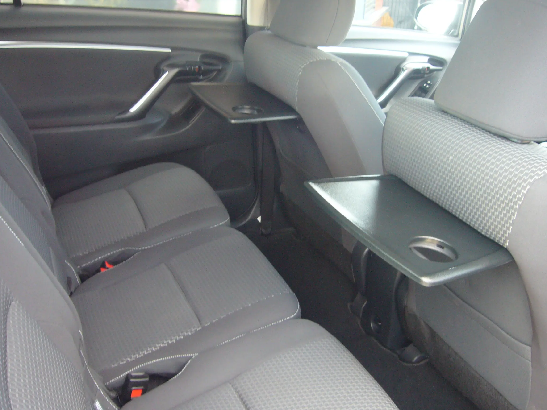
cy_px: 195
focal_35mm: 34
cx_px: 282
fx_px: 537
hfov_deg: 53.9
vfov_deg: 41.8
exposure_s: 1/15
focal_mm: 4.6
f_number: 2.8
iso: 125
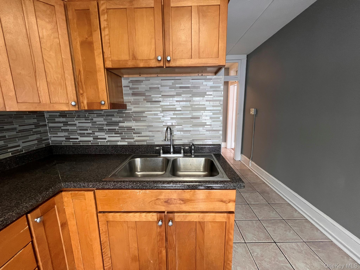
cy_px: 135
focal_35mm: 13
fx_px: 135
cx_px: 180
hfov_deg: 106.2
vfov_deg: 89.9
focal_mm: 1.57
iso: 125
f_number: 1.8
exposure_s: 1/60
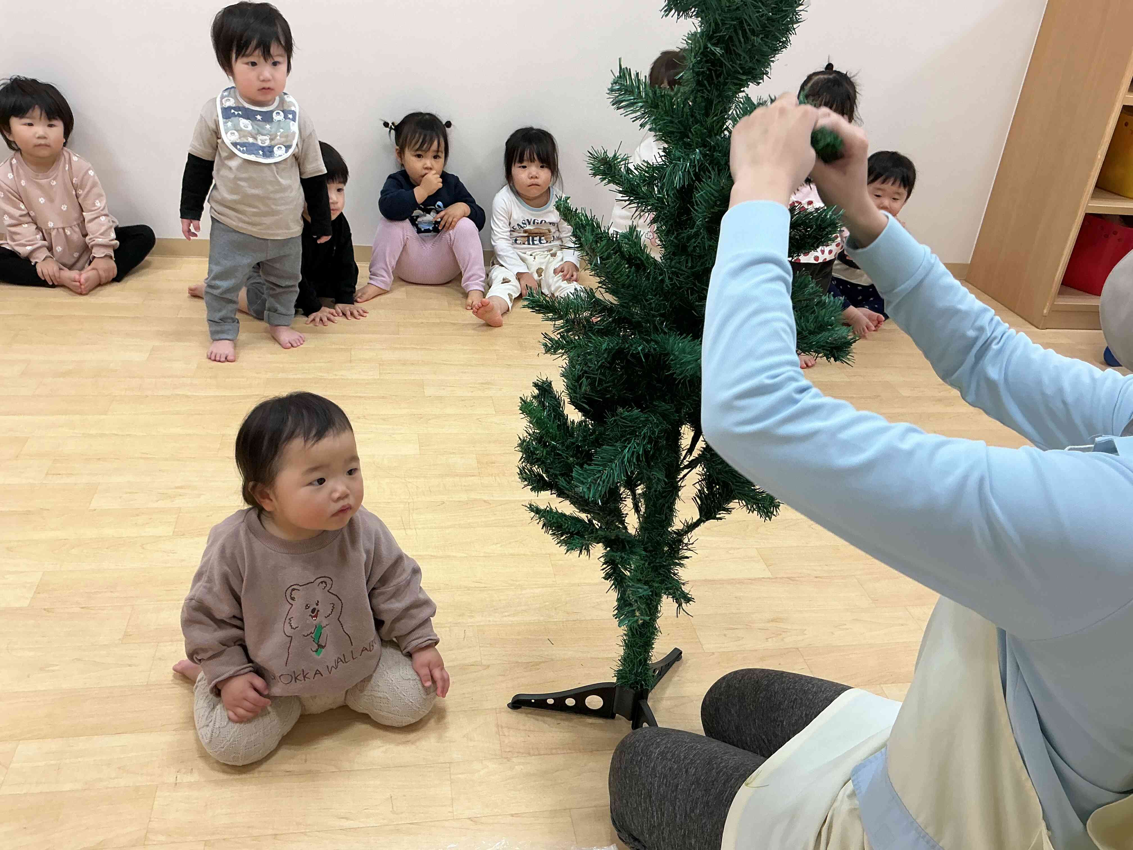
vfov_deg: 48.2
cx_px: 566
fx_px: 949
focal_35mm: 29
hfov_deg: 61.7
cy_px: 425
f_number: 1.8
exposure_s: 1/120
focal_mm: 3
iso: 50
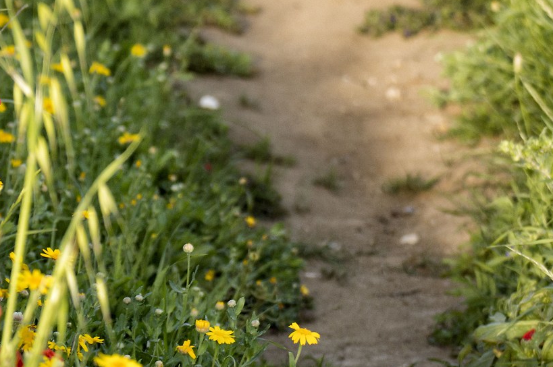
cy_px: -16
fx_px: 7825
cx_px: 68
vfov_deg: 2.7
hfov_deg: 4.0
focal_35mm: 510
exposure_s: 1/400
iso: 400
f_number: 5
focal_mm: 116
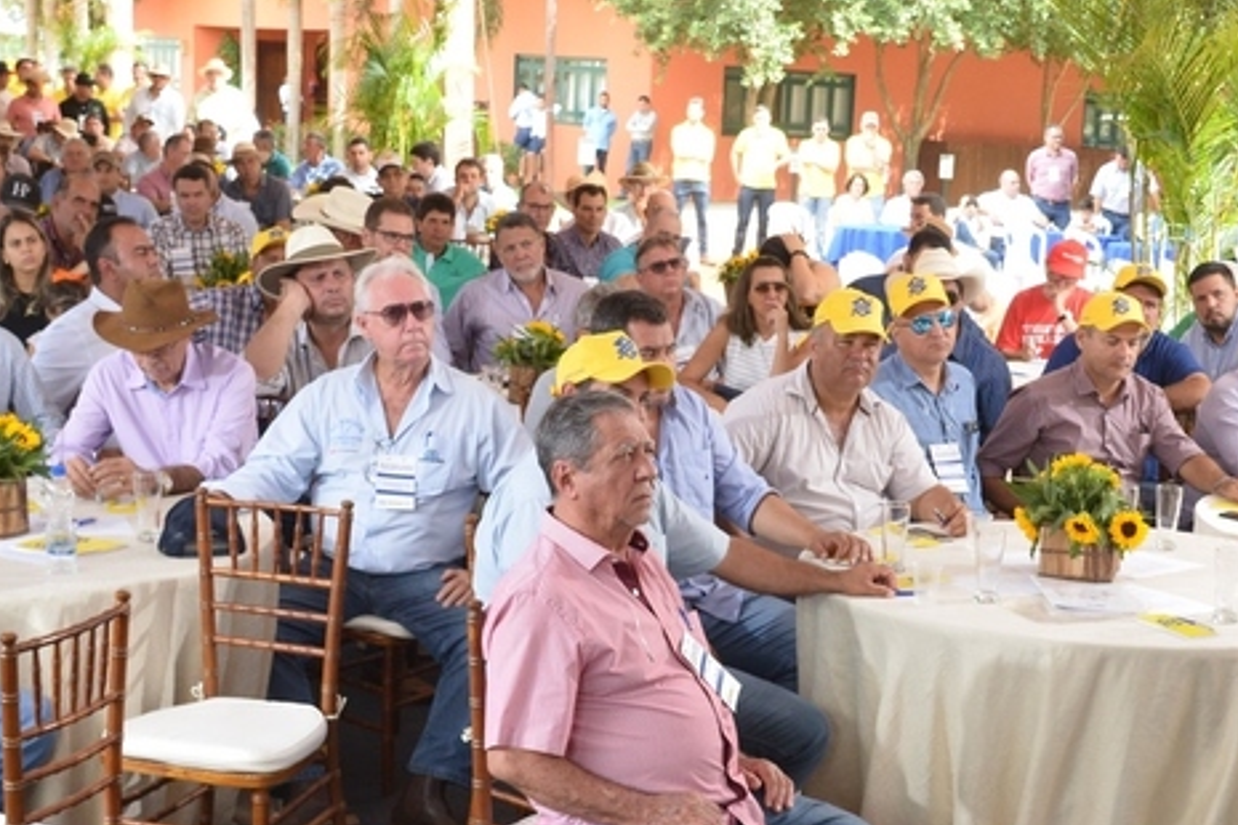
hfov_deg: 32.0
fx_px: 2132
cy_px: 589
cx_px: 860
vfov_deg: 21.8
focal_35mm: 62
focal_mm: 24
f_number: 6.3
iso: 1600
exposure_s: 1/200
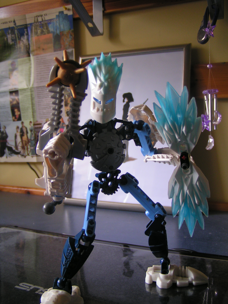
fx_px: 334
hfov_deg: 37.7
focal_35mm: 38
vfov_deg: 49.0
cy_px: 152
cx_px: 114
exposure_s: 1/40
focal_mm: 5.8
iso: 80
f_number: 2.8
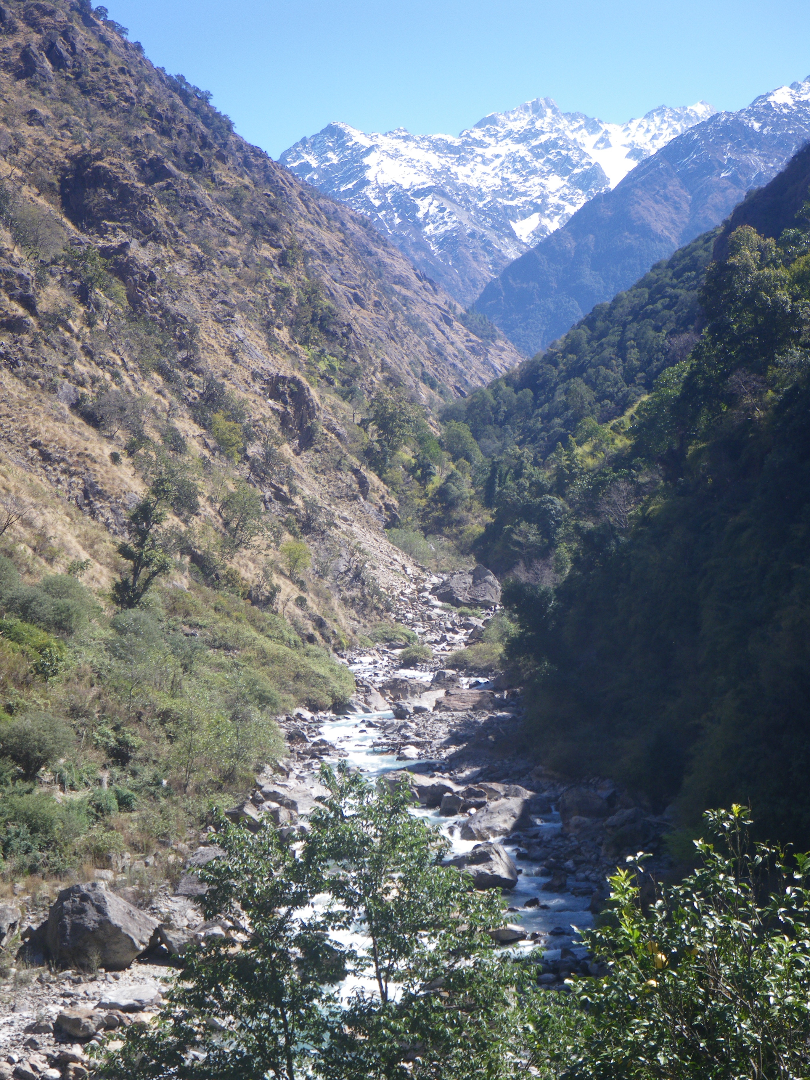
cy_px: 540
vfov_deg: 37.5
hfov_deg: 28.6
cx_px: 405
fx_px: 1591
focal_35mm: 51
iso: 50
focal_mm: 9.1
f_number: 4.4
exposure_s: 1/160
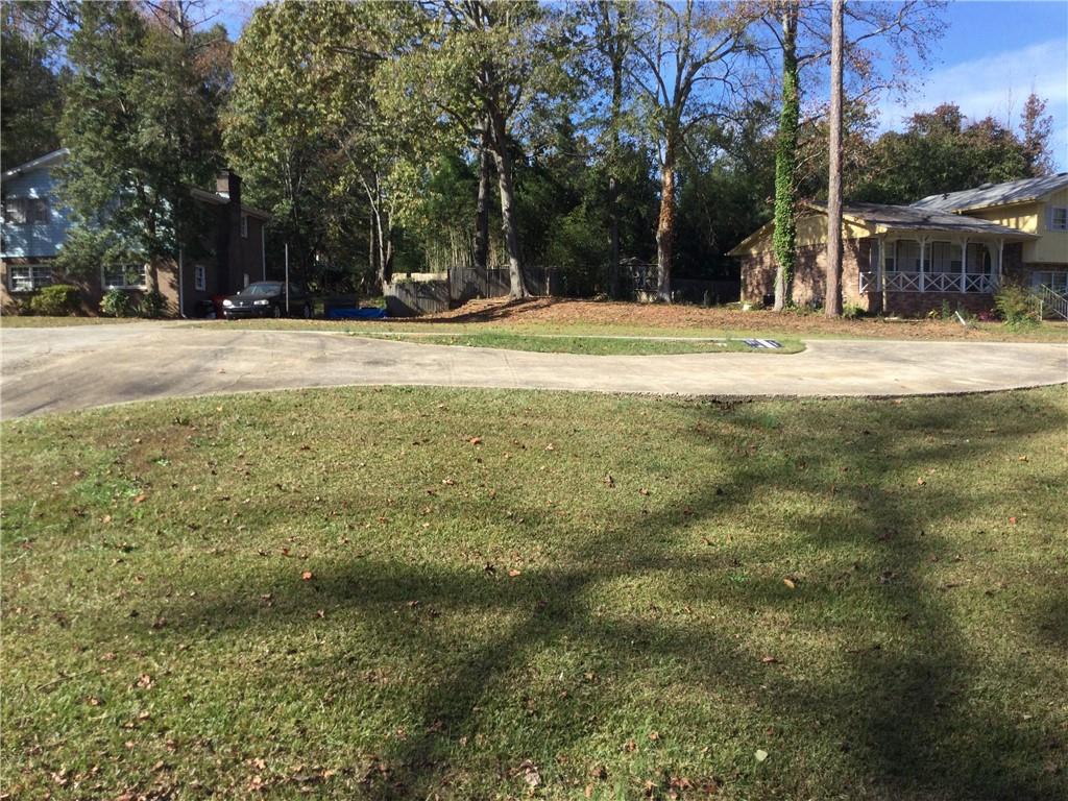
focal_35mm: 31
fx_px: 956
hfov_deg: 58.4
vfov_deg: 45.4
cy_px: 400
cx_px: 534
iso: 25
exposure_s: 1/631
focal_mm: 3.3
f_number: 2.4
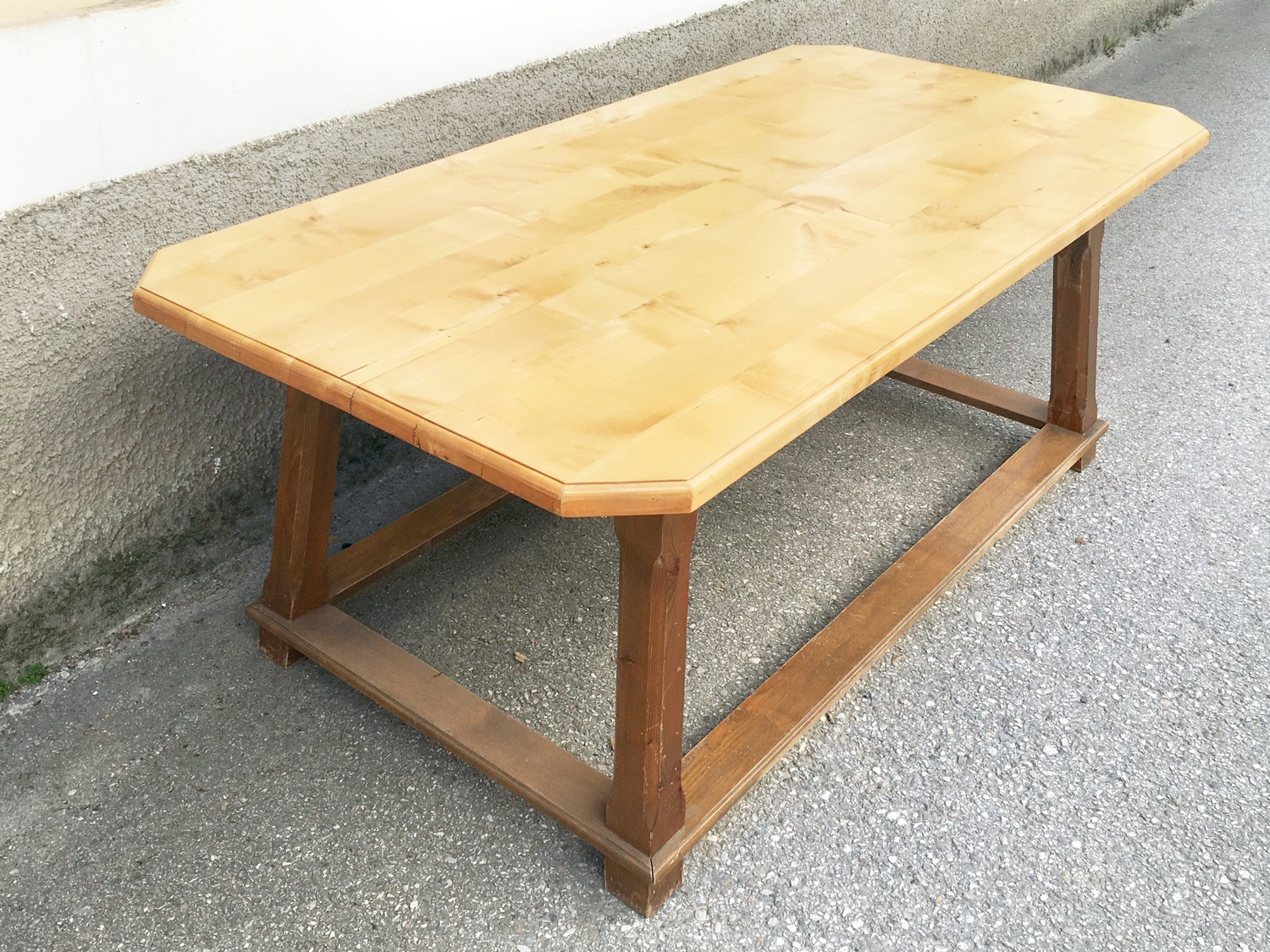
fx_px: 1064
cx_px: 635
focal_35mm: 29
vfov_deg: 48.2
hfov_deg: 61.7
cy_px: 476
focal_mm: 4.15
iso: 25
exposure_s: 1/601
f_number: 2.2
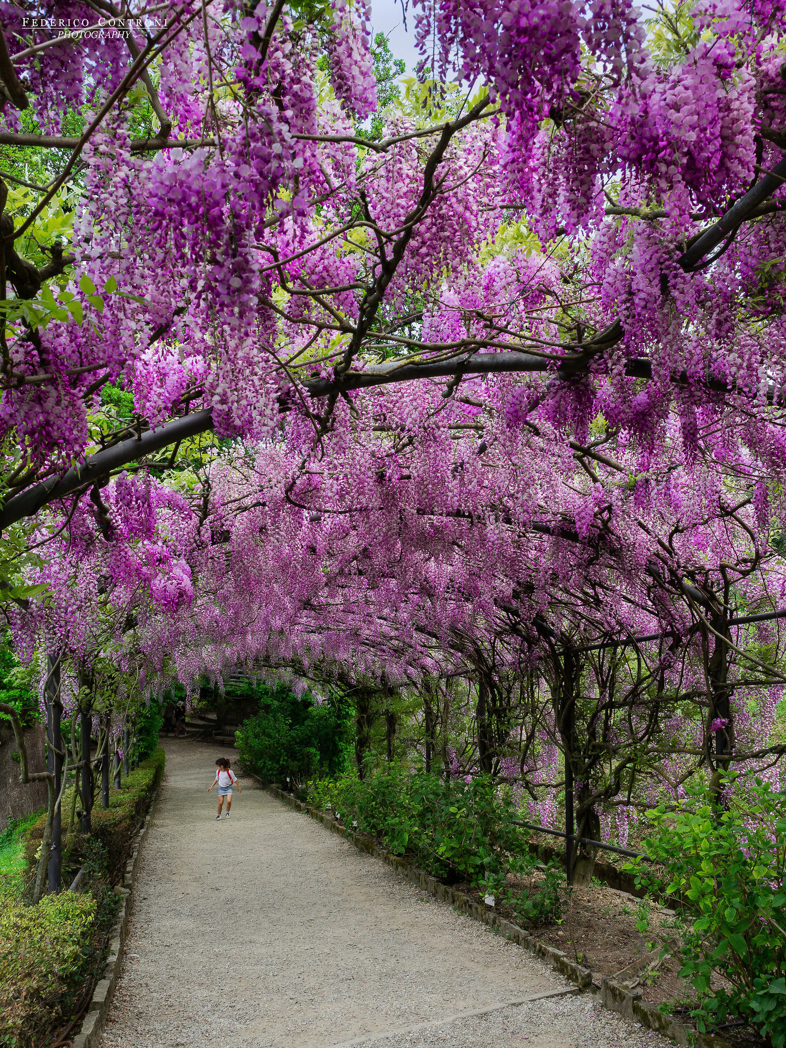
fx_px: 1029
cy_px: 524
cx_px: 393
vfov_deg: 54.0
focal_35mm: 34
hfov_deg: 41.8
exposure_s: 1/125
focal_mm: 17
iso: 200
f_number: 6.3
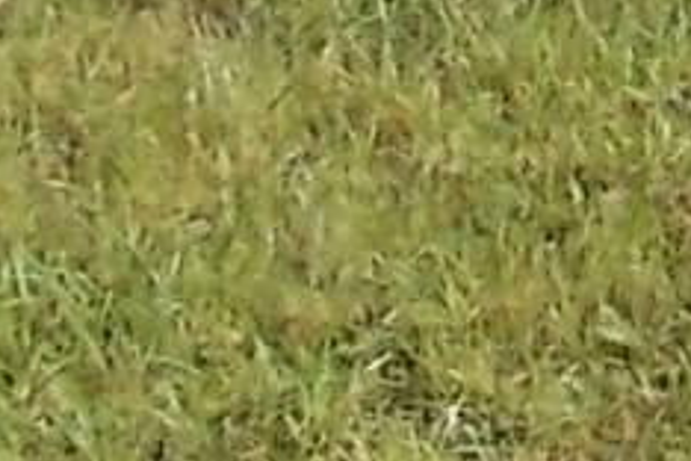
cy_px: -955
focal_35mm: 185
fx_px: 3551
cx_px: 1506
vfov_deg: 6.7
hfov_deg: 10.1
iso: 80
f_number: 3.2
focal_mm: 4.6
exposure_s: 1/200
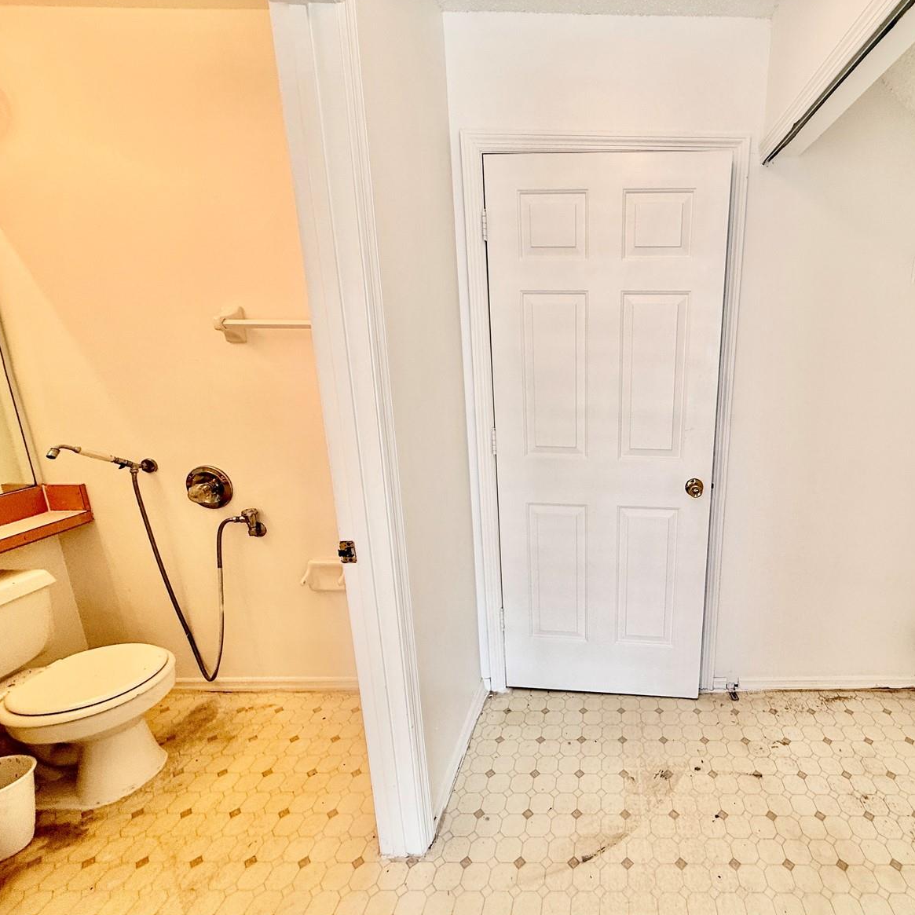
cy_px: 463
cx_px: 609
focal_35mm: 17
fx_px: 508
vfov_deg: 84.0
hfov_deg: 81.2
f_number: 2.2
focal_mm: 2.22
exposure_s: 1/120
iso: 50
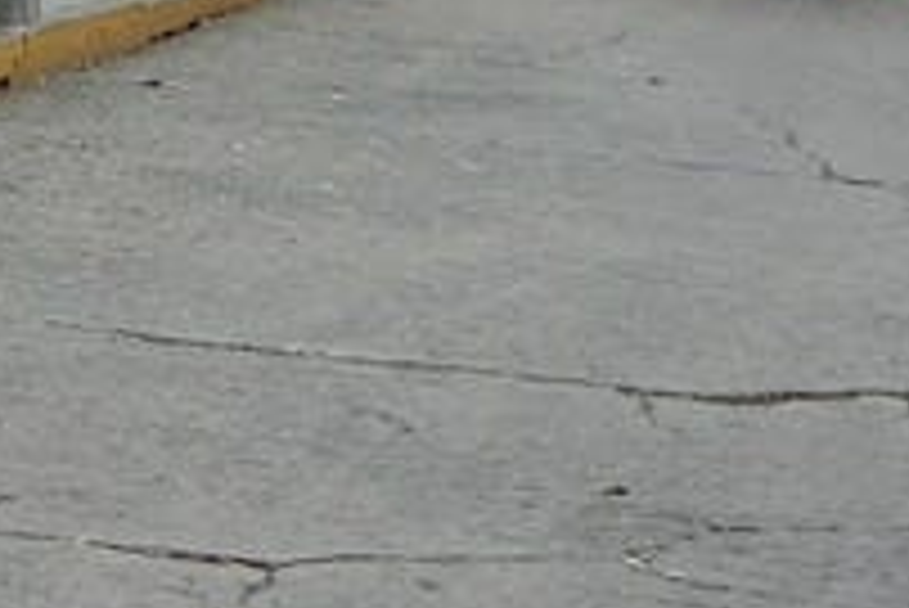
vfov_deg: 4.4
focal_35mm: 309
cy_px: -680
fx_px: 7808
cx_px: -135
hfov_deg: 6.6
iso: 80
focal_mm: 11.1
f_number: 3.7
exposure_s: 1/800
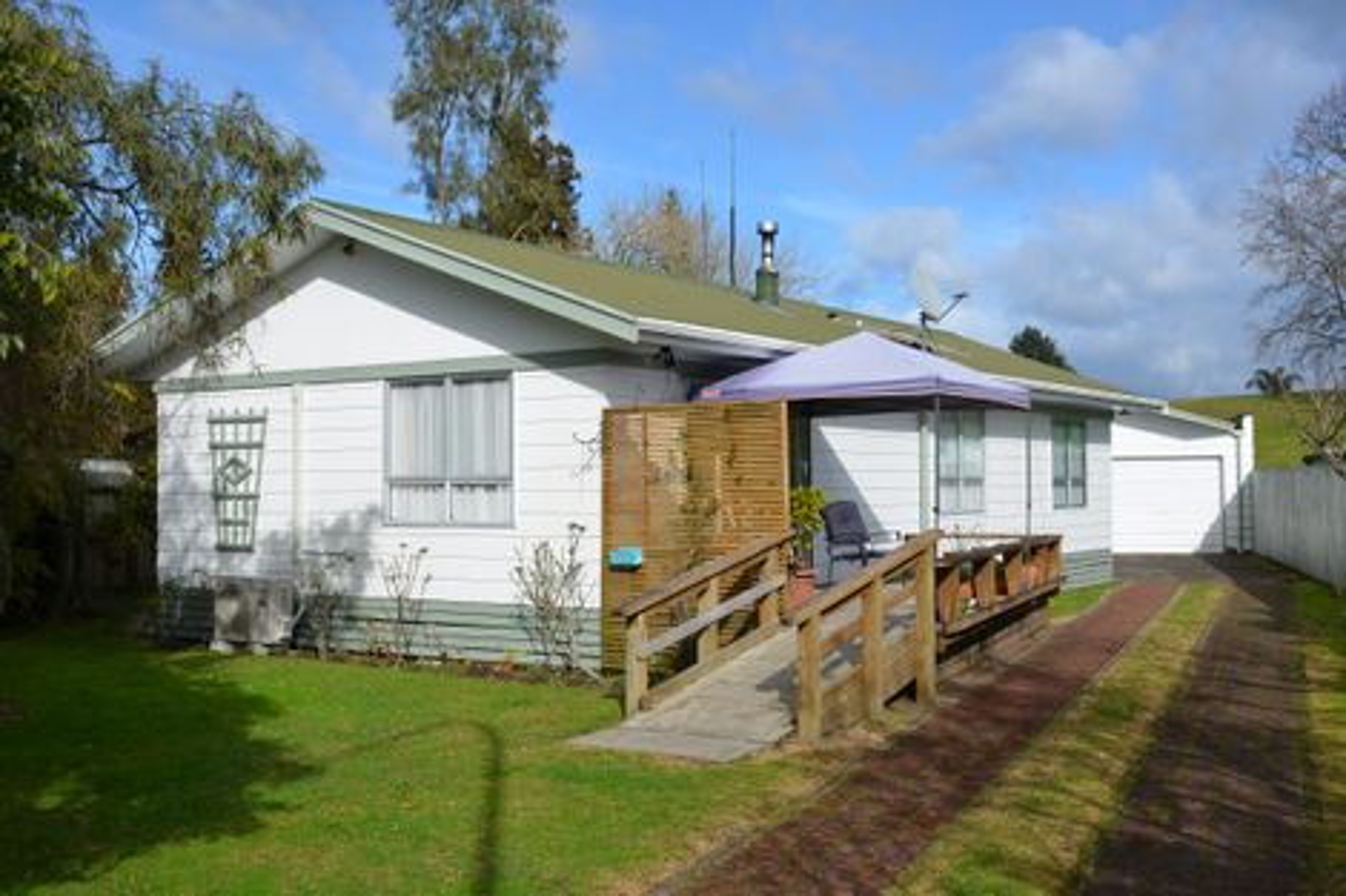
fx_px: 1458
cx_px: 673
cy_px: 448
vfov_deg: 34.2
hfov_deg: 49.6
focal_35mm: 39
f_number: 9
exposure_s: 1/320
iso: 100
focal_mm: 26
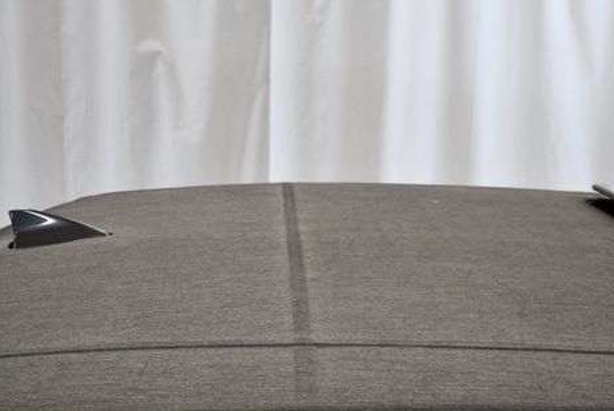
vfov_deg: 21.2
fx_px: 1093
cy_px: 284
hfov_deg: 31.4
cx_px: 276
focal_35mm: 64
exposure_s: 1/160
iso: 800
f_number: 3.8
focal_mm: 23
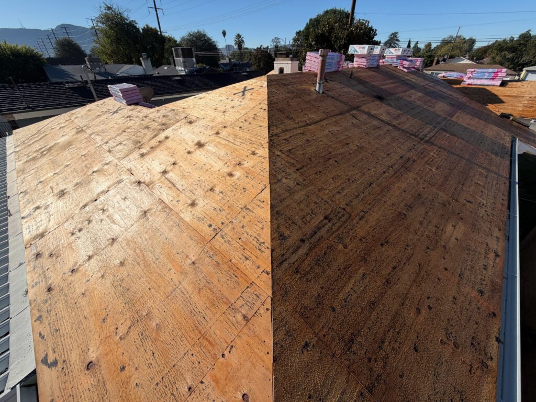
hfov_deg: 102.1
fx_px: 217
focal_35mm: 14
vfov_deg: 85.7
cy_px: 201
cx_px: 268
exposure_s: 1/1464
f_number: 2.2
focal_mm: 2.22
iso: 20
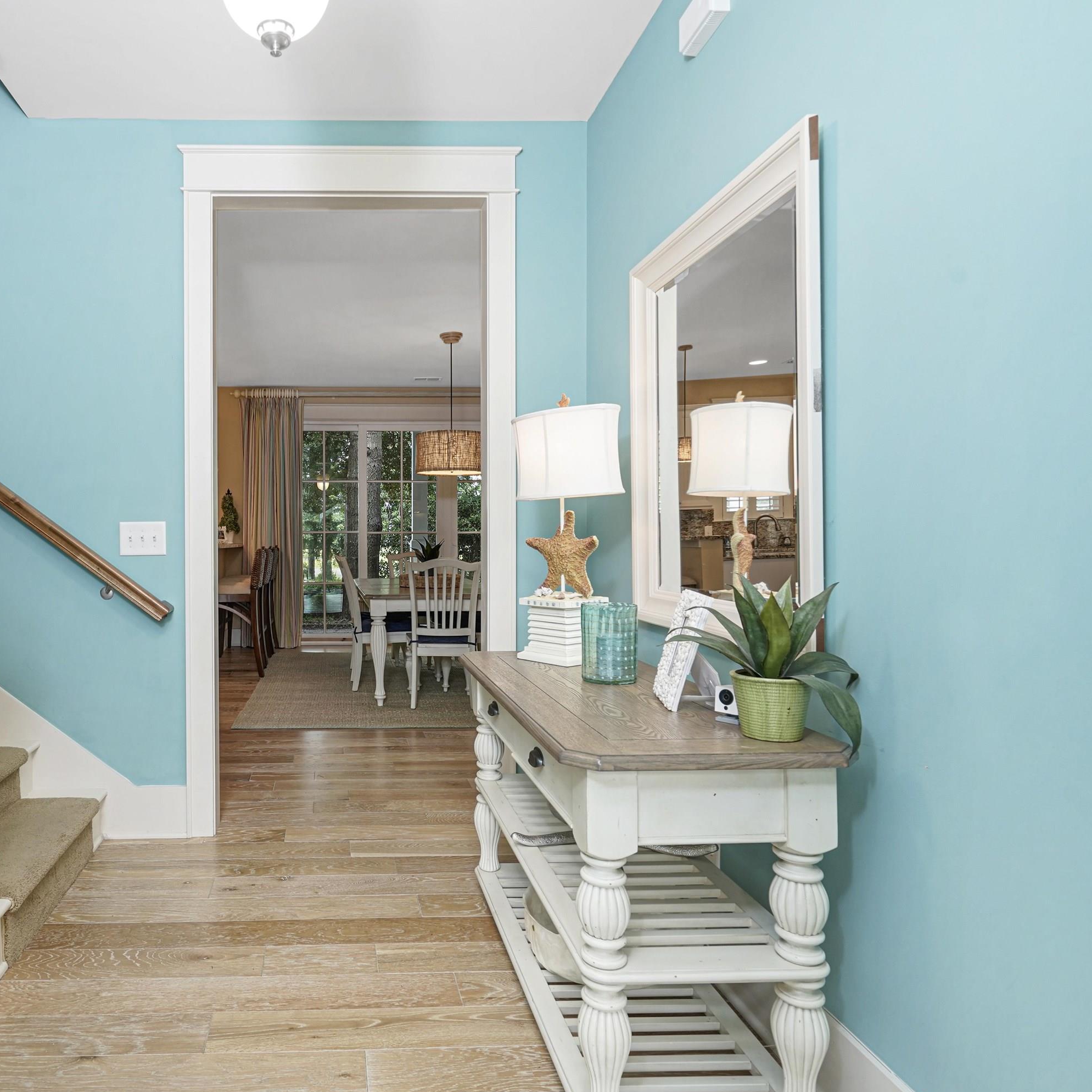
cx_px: 357
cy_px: 544
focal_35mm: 21
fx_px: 749
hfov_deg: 69.9
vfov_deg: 72.1
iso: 800
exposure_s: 1/60
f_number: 8
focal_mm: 16
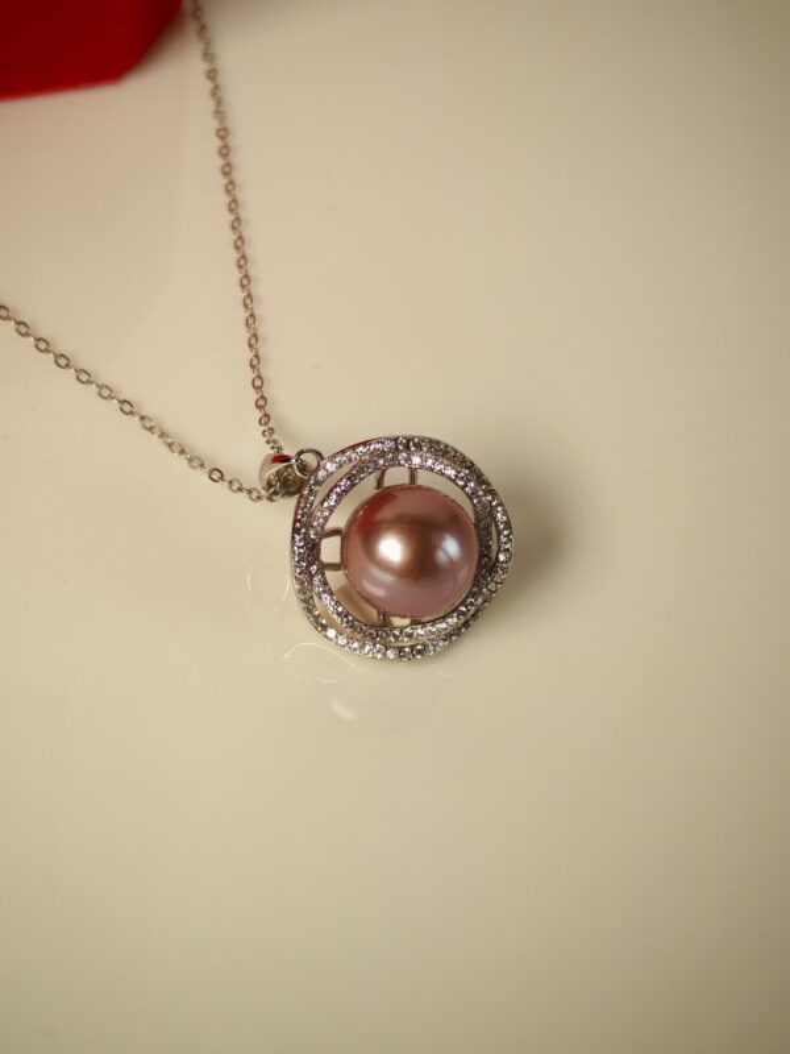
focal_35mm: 68
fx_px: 2069
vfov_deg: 28.6
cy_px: 527
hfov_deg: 21.6
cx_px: 395
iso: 50
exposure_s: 1/110
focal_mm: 5.52
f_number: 1.95
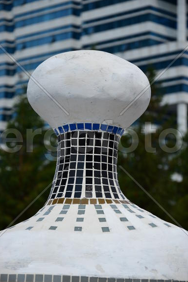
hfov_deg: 10.1
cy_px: 141
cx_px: 94
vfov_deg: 15.1
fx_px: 1065
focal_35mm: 136
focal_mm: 90
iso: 100
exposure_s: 1/640
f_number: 6.3
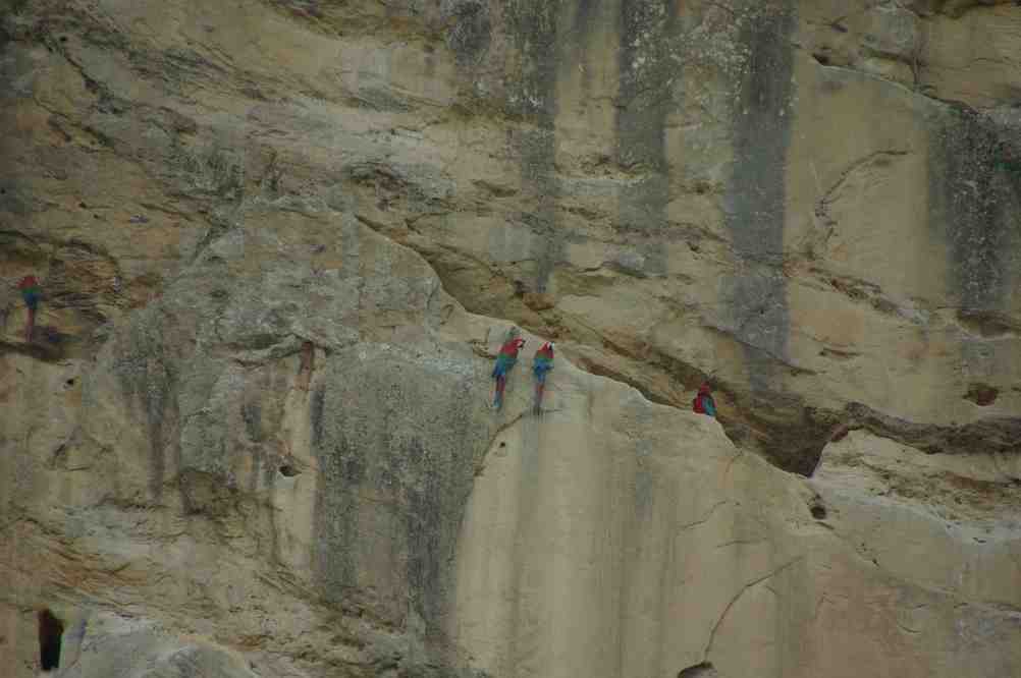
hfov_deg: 5.5
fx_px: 10625
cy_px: 339
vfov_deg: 3.7
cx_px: 510
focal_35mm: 375
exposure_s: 1/180
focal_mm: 250
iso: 200
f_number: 6.3
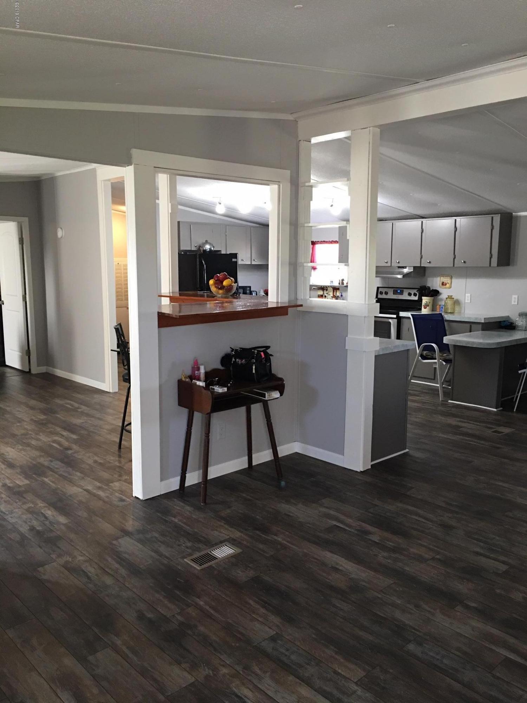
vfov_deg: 61.7
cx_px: 264
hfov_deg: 48.2
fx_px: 589
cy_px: 352
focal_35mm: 29
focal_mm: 4.15
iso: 80
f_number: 2.2
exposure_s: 1/15
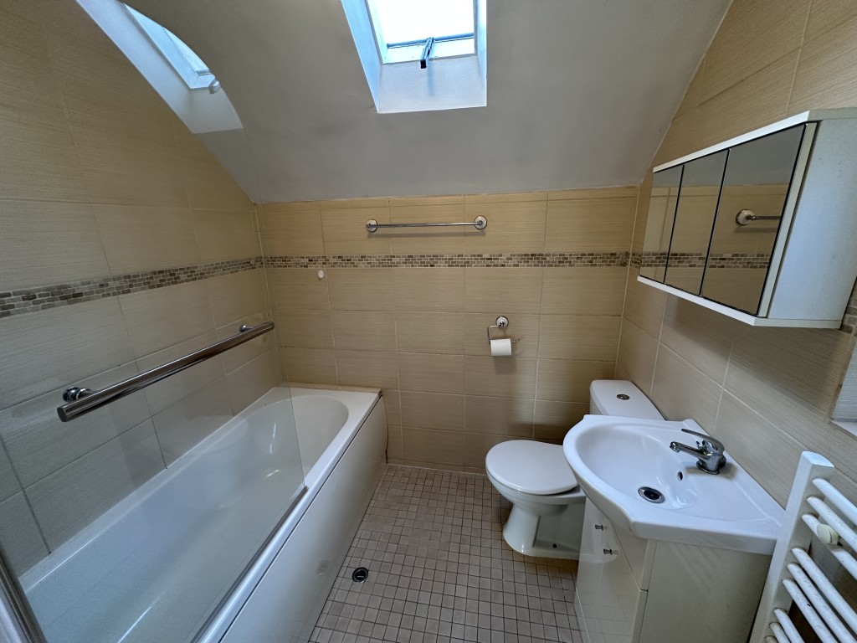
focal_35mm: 14
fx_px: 347
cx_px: 428
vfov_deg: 85.7
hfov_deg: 102.1
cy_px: 322
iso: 200
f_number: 2.2
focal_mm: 2.22
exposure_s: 1/50
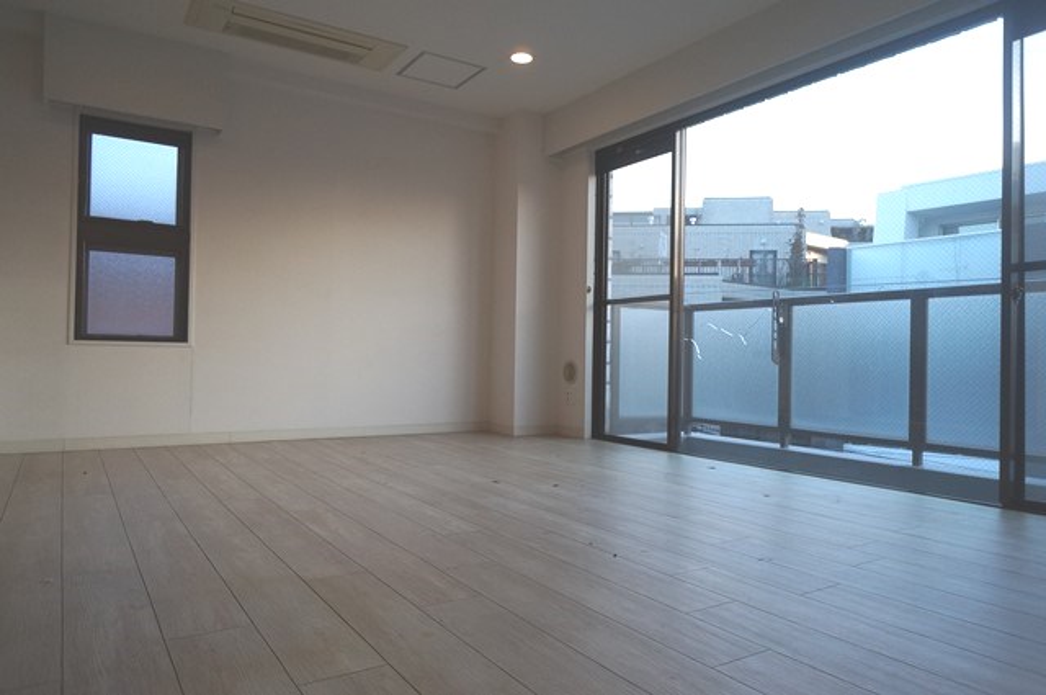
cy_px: 348
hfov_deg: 73.8
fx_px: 696
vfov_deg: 53.0
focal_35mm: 24
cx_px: 523
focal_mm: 16
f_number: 4
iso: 500
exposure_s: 1/160
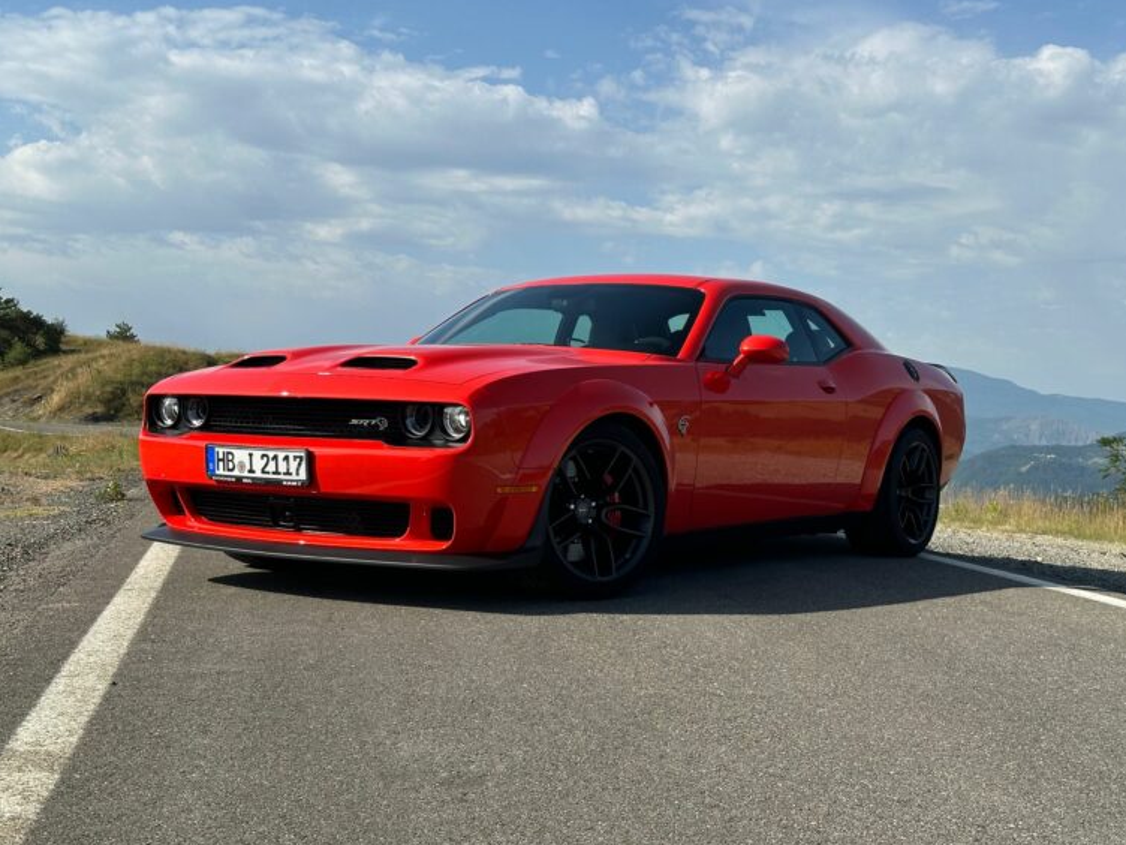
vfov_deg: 29.7
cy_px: 420
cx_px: 573
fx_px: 1594
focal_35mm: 49
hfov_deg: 38.9
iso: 64
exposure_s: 1/3731
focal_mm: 6.86
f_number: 1.78
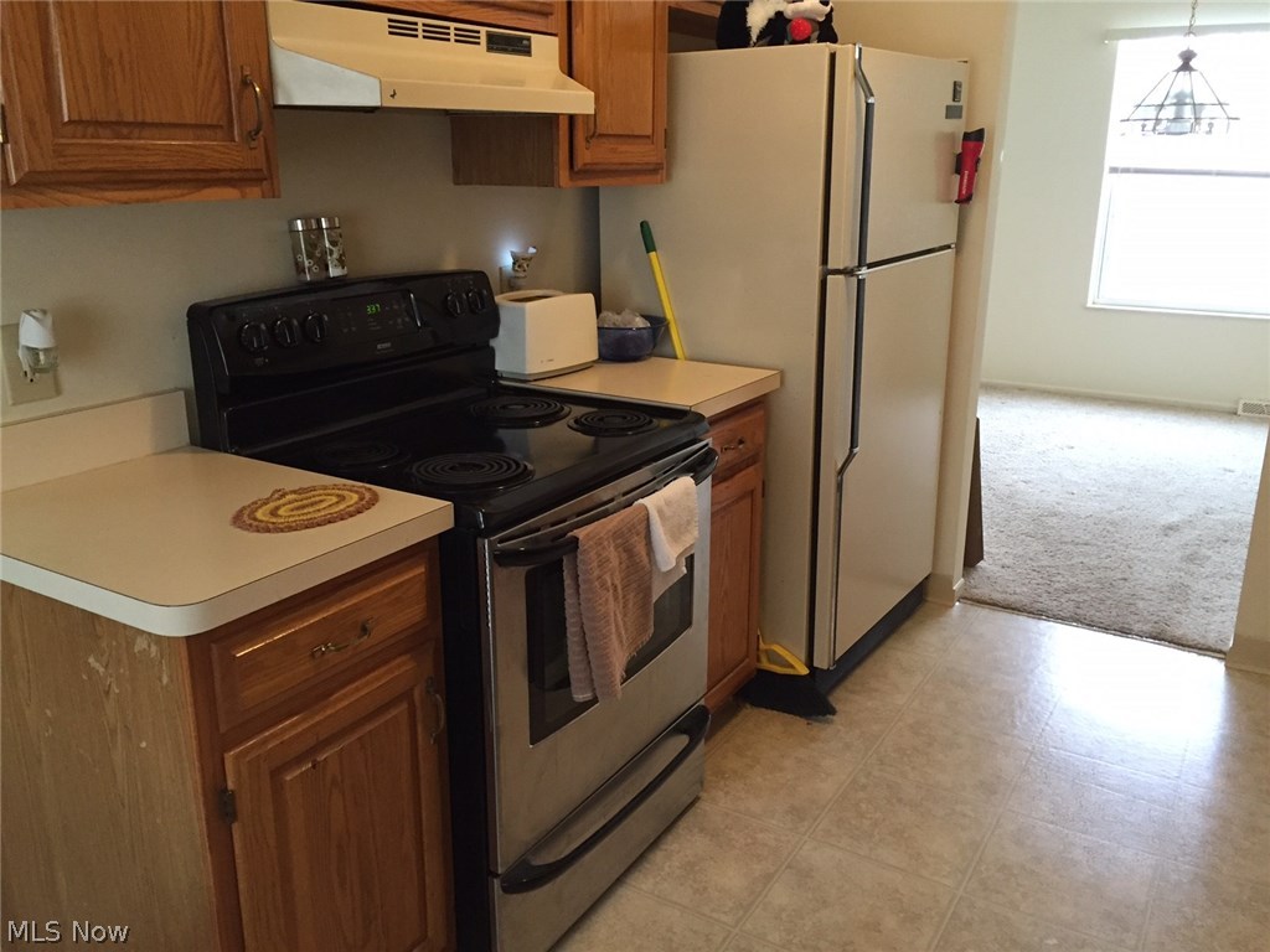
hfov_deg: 61.7
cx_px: 635
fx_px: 1064
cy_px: 476
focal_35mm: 29
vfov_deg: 48.2
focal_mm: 4.15
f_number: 2.2
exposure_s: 1/24
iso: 250
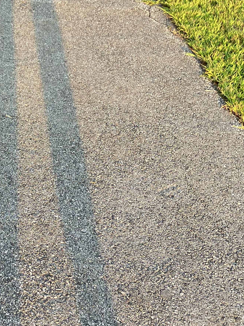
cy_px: 181
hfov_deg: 22.3
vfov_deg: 30.2
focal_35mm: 64
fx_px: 601
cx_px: 14
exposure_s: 1/121
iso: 80
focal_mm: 3.99
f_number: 1.8
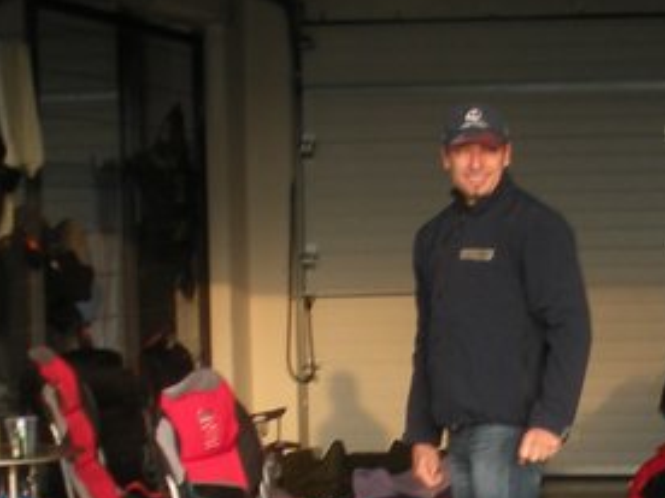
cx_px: 537
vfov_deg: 11.5
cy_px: 546
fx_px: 2440
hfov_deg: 15.4
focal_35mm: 127
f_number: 3.5
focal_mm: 6.3
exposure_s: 1/64.5
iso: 64
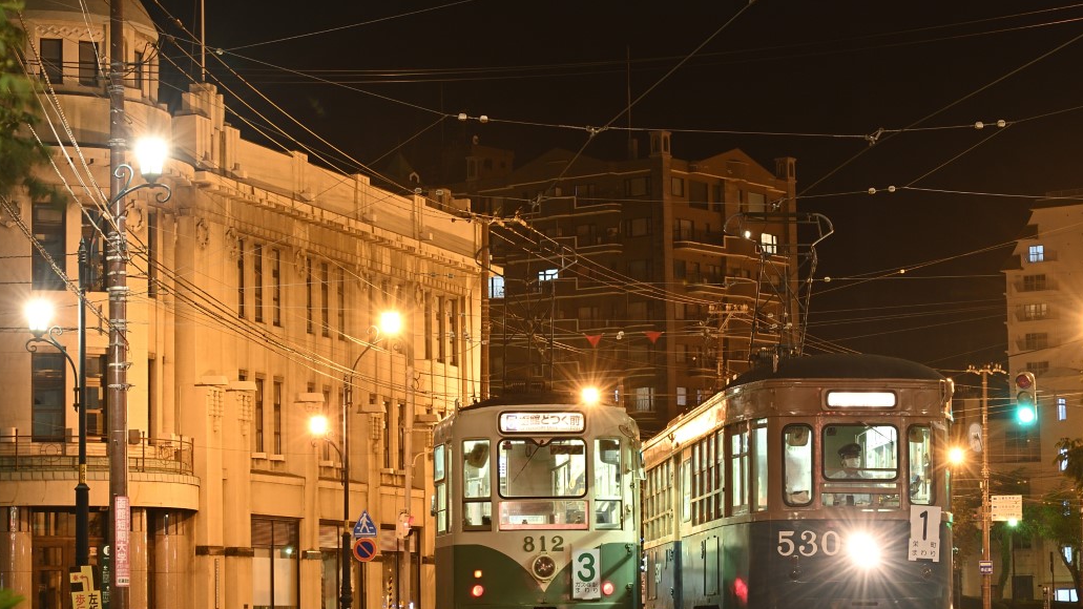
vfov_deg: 11.8
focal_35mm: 103
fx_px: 2958
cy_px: 317
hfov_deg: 20.7
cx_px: 566
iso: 100
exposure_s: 4
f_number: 9
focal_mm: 44
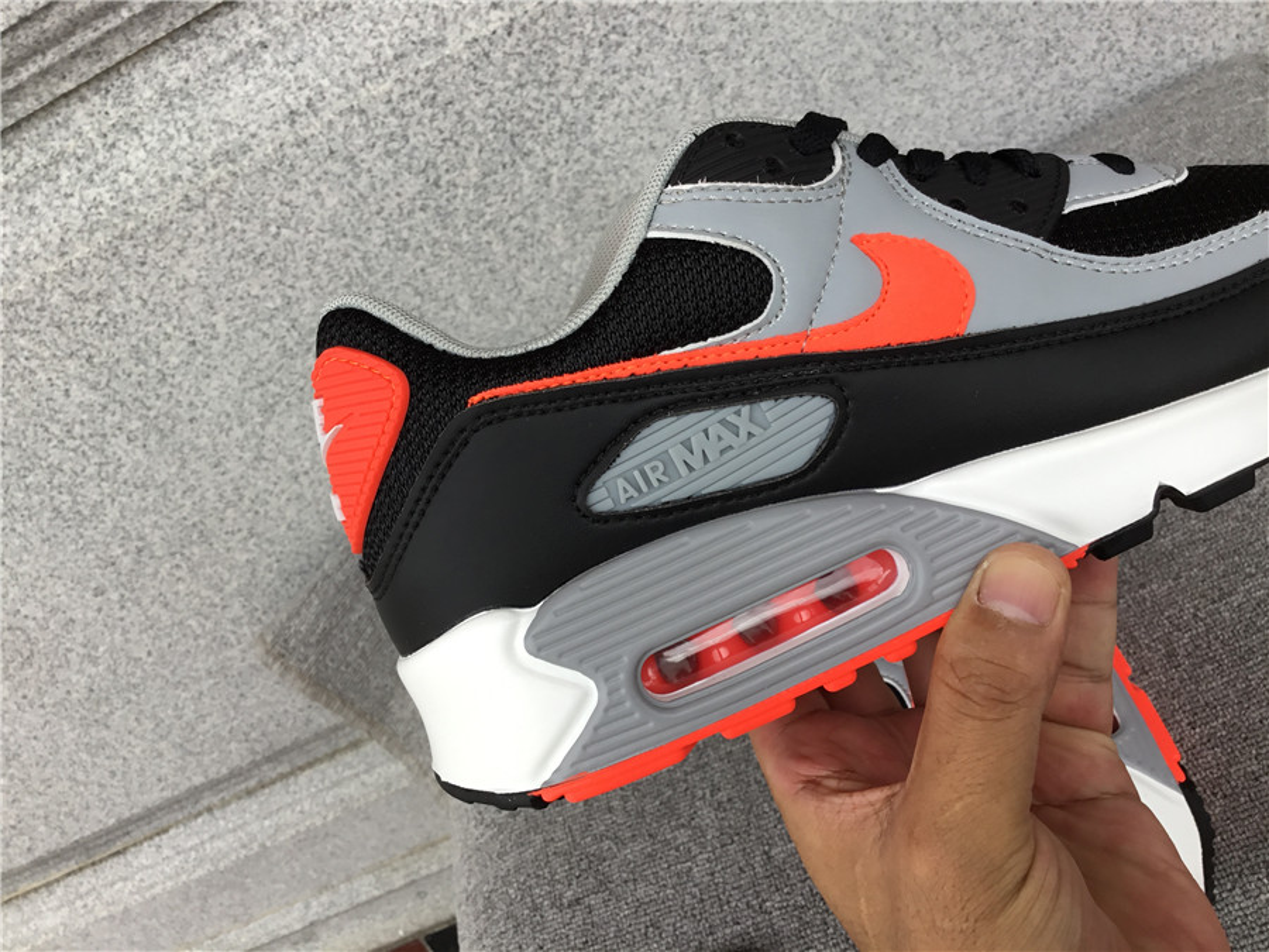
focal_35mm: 31
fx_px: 1136
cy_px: 476
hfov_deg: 58.4
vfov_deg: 45.4
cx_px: 634
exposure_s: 1/107
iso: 25
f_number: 2.4
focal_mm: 3.3
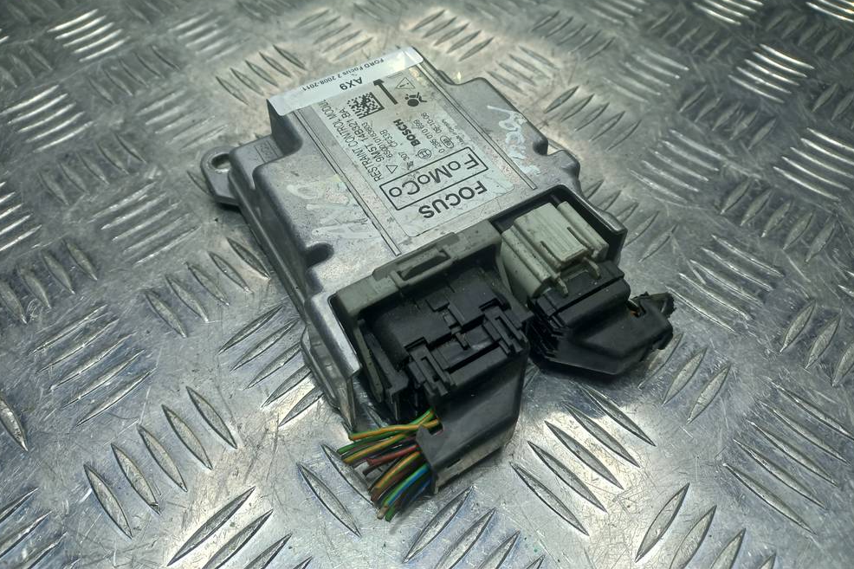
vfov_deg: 47.7
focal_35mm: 27
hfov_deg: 67.4
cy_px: 237
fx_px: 640
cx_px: 423
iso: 32
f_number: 1.8
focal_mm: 4.6
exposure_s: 1/100
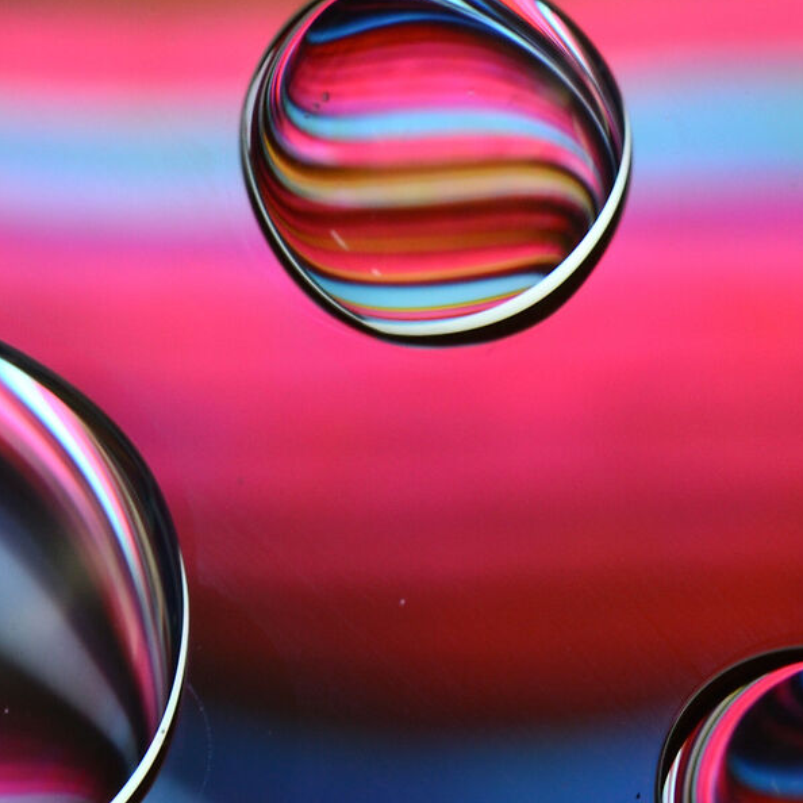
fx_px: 14191
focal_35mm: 541
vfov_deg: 3.2
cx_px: 128
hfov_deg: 3.2
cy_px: 487
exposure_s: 1/3
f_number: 11
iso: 100
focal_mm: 105
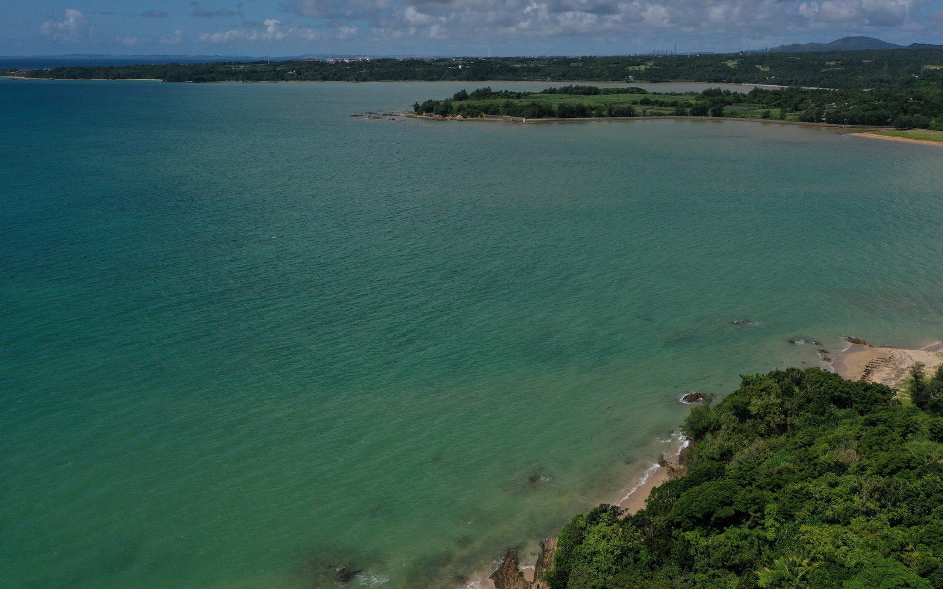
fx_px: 822
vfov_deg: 39.3
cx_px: 509
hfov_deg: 59.6
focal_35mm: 32
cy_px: 254
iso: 100
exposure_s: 1/800
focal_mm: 10.26
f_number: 7.1
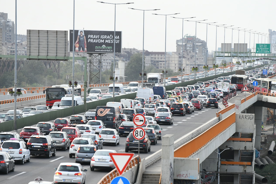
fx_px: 1955
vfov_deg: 5.4
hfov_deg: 8.1
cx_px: 149
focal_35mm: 255
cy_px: 111
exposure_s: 1/4000
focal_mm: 200
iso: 1250
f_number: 4
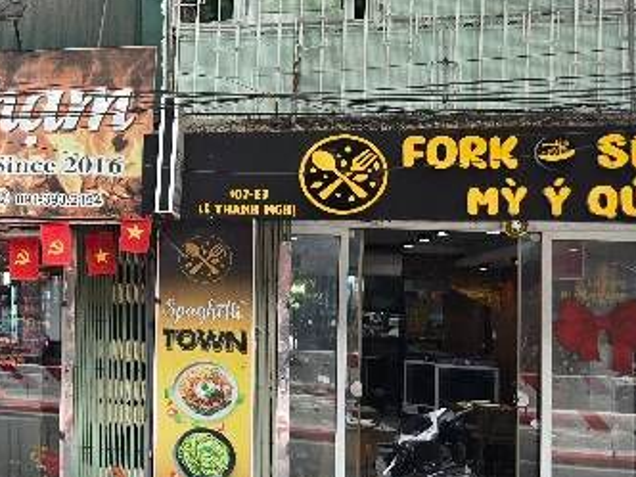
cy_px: 230
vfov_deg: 20.7
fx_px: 1304
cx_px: -314
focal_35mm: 71
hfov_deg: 22.5
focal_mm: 6.3
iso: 64
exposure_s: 1/100
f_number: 1.7
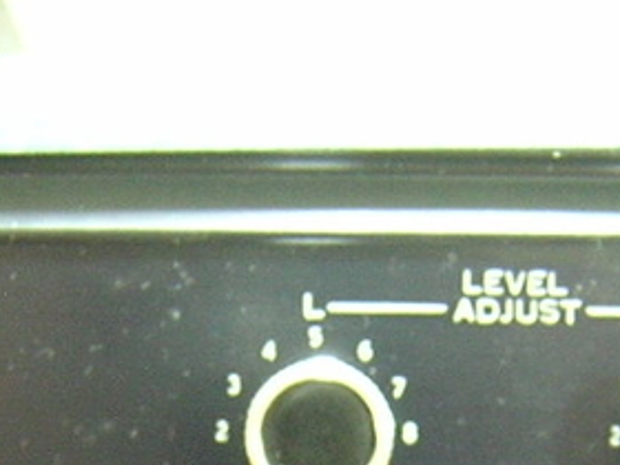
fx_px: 1845
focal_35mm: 103
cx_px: 283
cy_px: 653
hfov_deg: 19.1
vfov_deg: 13.7
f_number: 2.6
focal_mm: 4.7
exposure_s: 1/1.4
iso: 400
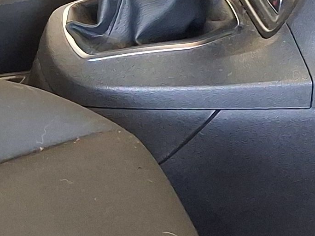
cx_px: 55
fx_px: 1465
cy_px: 23
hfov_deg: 12.2
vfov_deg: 9.2
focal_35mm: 161
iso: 400
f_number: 1.8
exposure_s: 1/50
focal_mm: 4
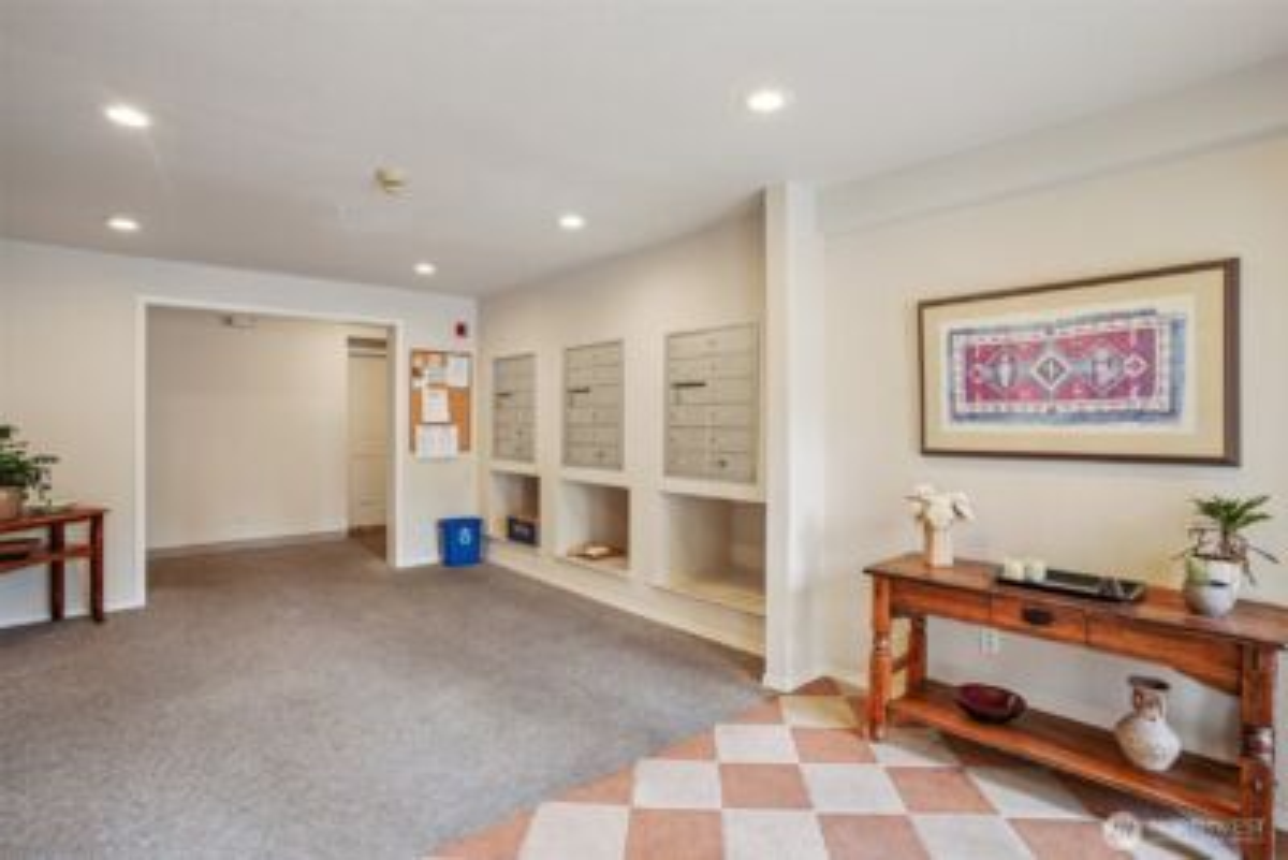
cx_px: 644
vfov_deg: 70.5
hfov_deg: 93.3
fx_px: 608
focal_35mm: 17
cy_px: 430
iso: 400
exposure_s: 1/10
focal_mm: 17
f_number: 8
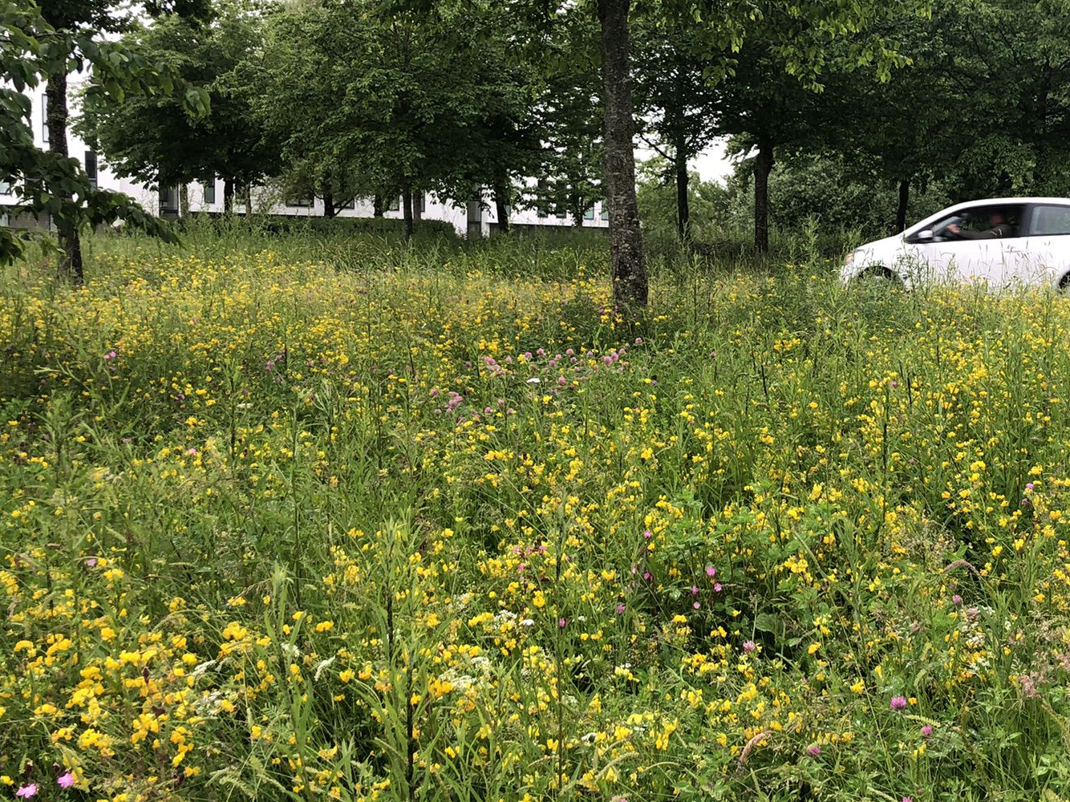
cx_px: 746
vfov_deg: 33.5
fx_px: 1329
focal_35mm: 43
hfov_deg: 43.0
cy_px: 350
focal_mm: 3.99
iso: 40
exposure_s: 1/120
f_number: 1.8
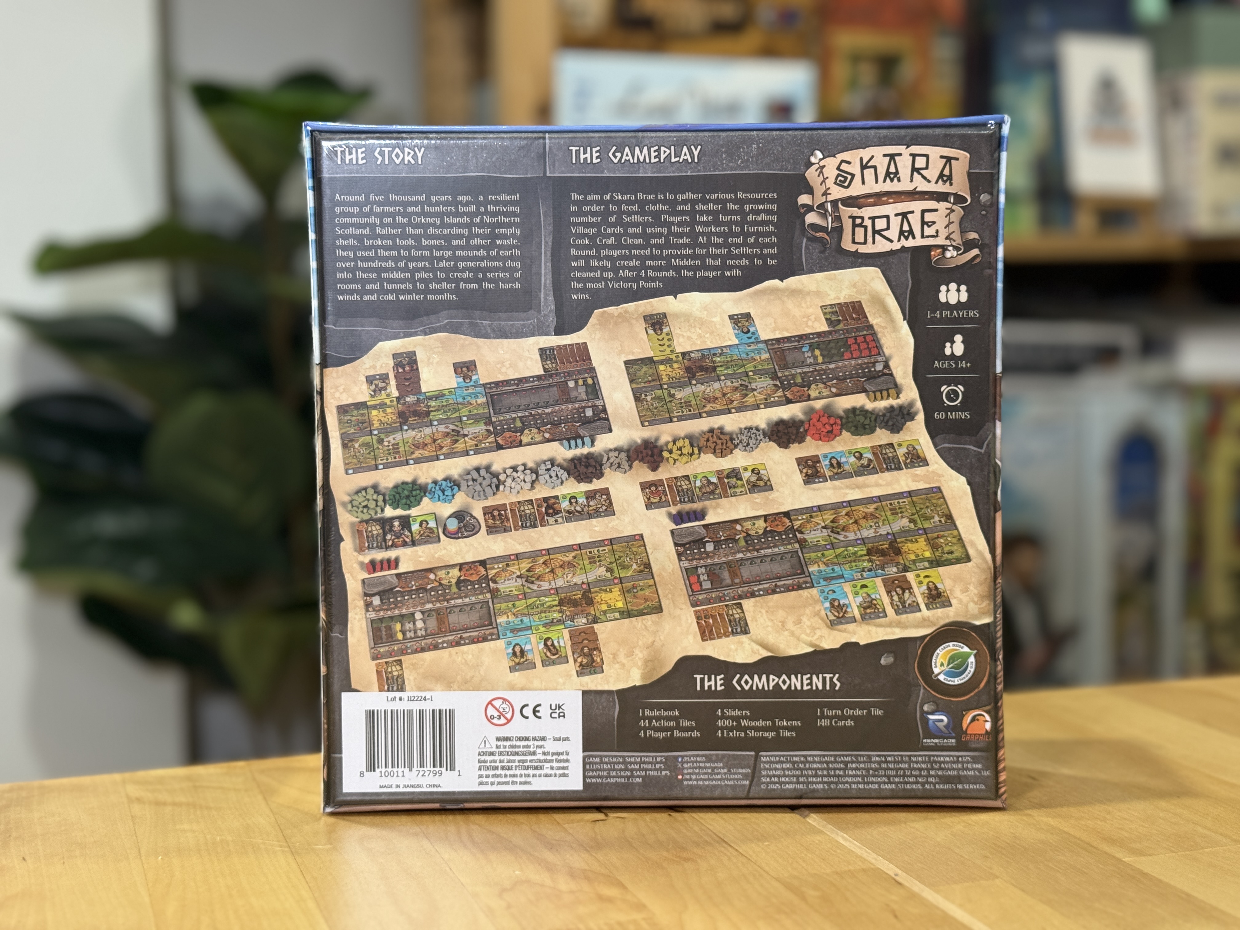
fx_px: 1719
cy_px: 465
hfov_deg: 39.7
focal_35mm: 48
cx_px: 620
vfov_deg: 30.3
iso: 125
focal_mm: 6.76
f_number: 1.78
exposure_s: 1/50
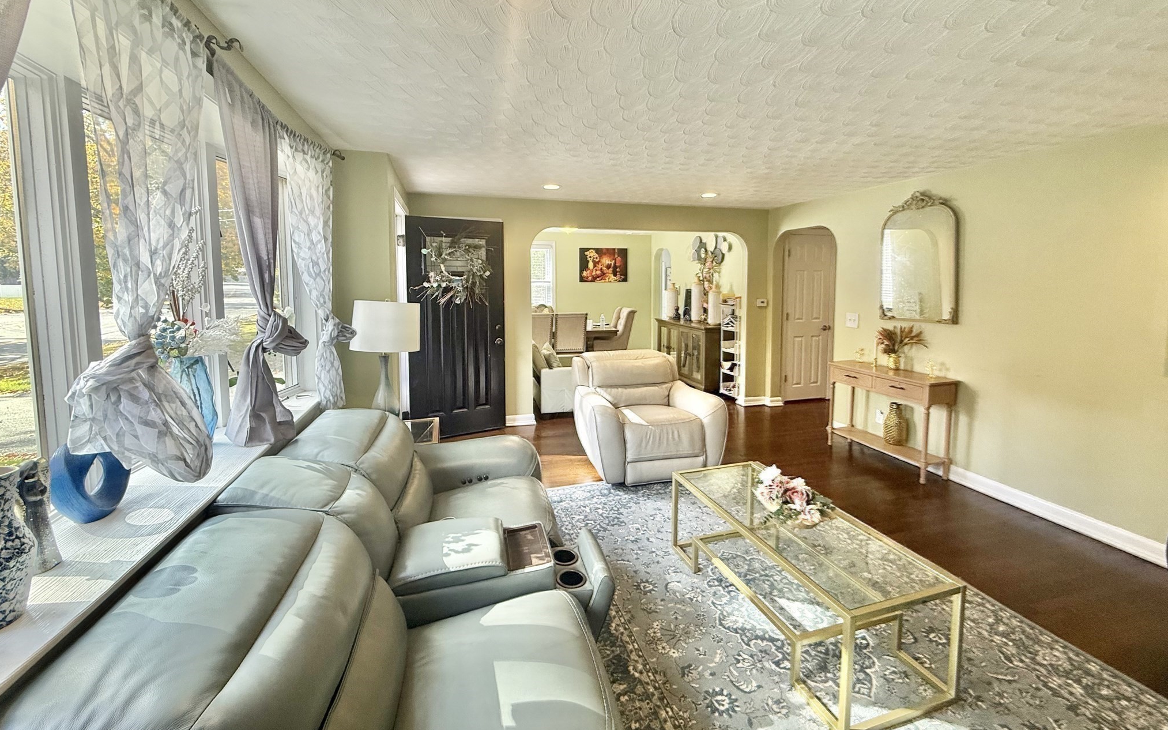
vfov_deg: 74.4
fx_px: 477
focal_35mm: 15
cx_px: 587
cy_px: 312
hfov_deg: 101.5
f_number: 2.2
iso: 200
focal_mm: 2.22
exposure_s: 1/120
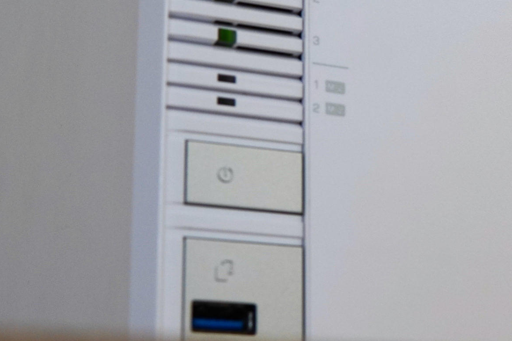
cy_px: 76
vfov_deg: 13.8
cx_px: 488
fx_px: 1408
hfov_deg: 20.1
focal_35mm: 99
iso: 500
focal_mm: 30
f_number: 4.5
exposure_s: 1/50
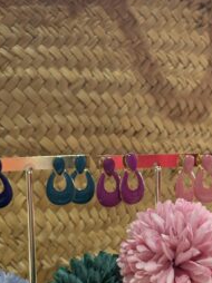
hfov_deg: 18.0
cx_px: 110
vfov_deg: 23.8
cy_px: 169
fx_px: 671
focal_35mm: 82
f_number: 1.6
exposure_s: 1/50
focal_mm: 5.96
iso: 80
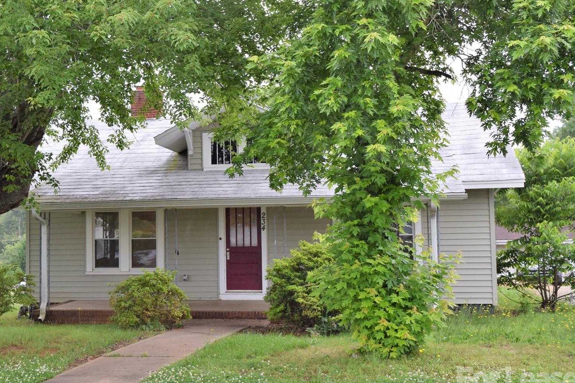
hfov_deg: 37.4
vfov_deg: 25.6
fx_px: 842
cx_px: 204
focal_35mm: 53
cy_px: 172
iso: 400
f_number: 6.3
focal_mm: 25
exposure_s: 1/125
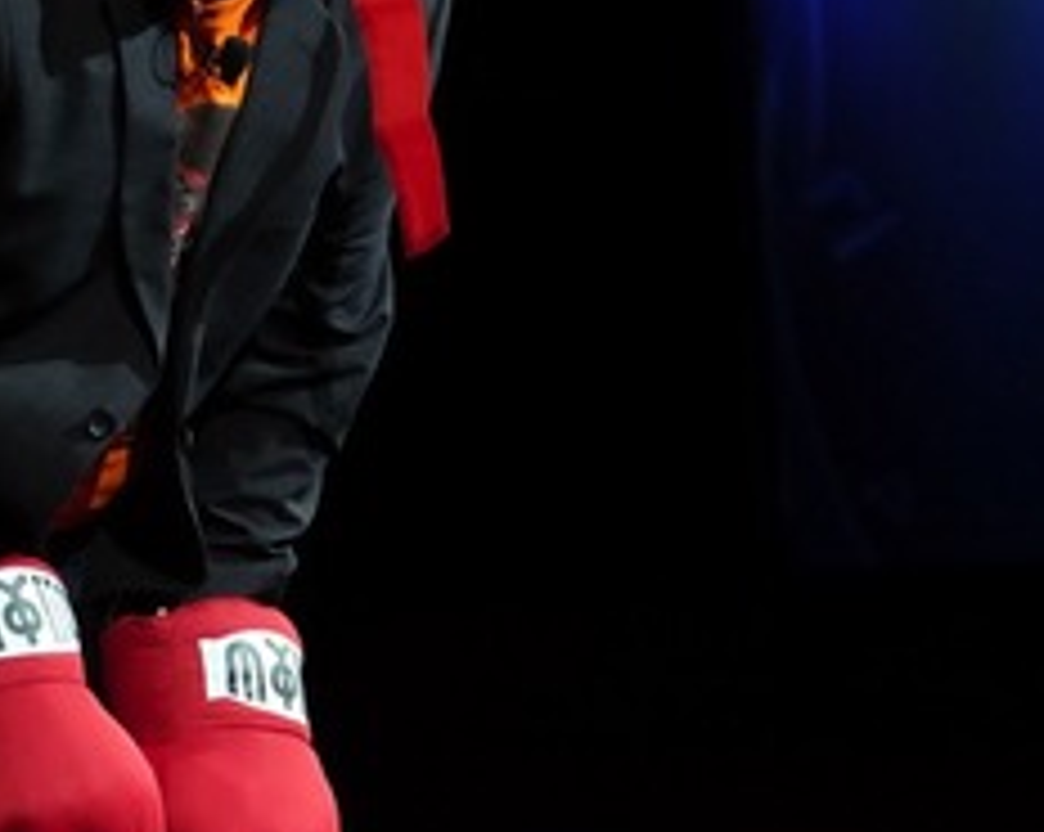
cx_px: 261
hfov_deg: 8.9
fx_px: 6727
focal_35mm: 218
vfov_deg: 7.1
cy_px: 340
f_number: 4
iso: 3200
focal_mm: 46.3
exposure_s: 1/80
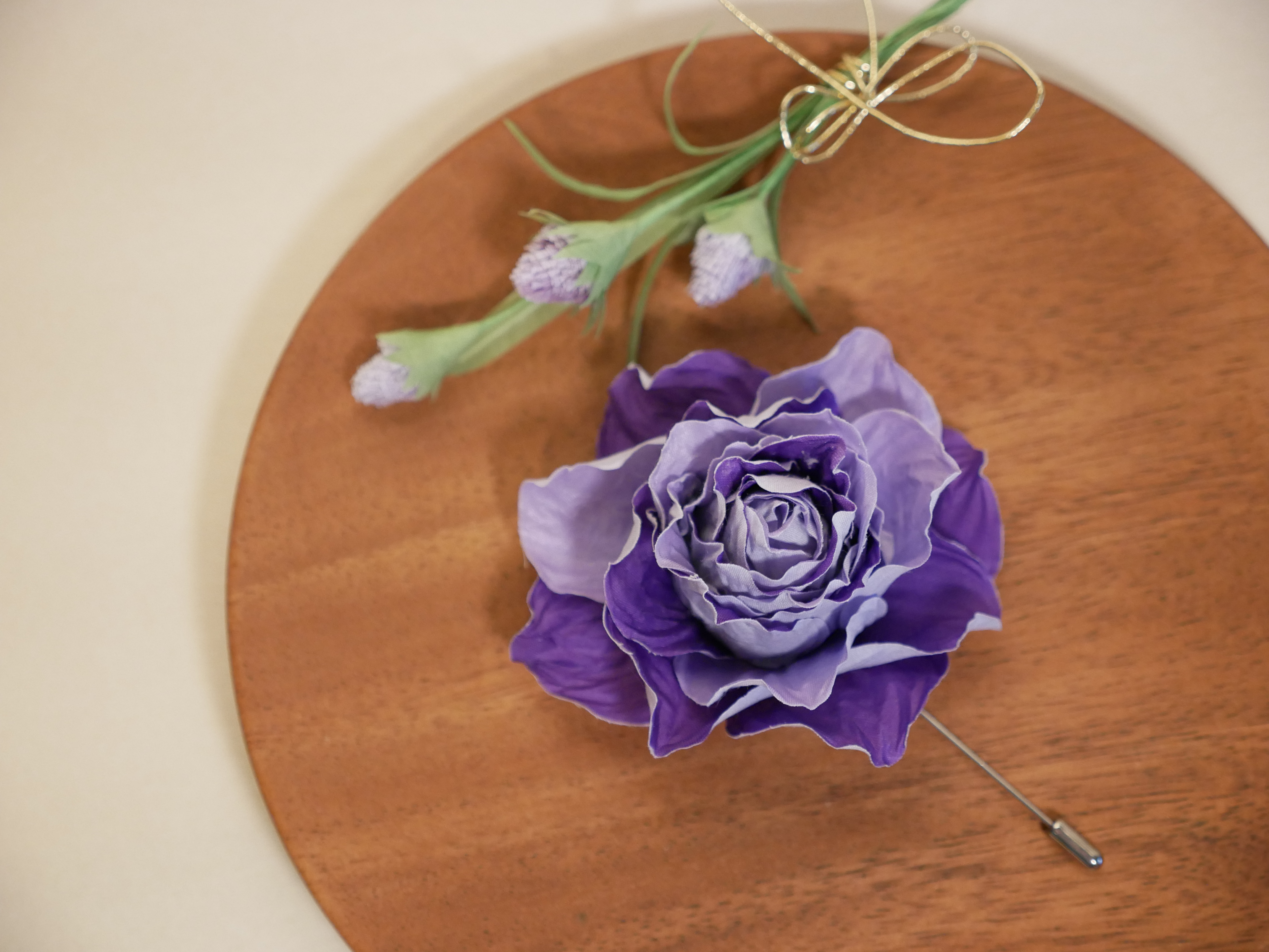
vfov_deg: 21.0
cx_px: 634
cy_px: 476
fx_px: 2567
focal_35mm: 70
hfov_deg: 27.8
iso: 1600
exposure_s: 1/60
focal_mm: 35
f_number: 2.8
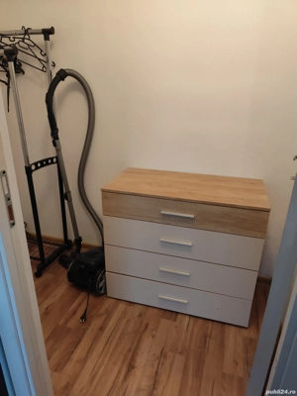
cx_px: 148
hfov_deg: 58.9
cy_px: 198
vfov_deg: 73.9
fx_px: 263
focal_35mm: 23
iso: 1250
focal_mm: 6.14
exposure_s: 1/50
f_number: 1.65
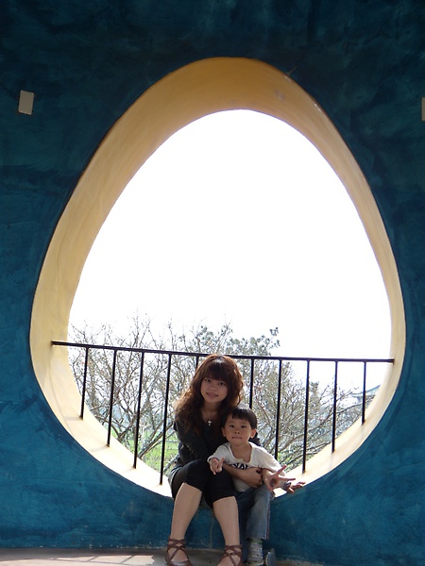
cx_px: 212
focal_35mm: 46
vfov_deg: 41.2
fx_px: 753
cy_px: 283
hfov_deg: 31.5
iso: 100
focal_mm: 9.9
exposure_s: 1/250
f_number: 3.7
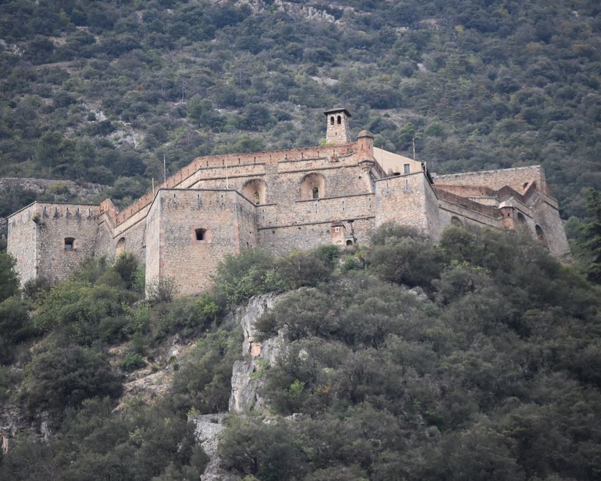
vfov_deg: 6.3
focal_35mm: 247
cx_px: 311
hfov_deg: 7.8
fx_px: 4385
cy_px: 239
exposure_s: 1/1000
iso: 560
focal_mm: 145
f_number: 5
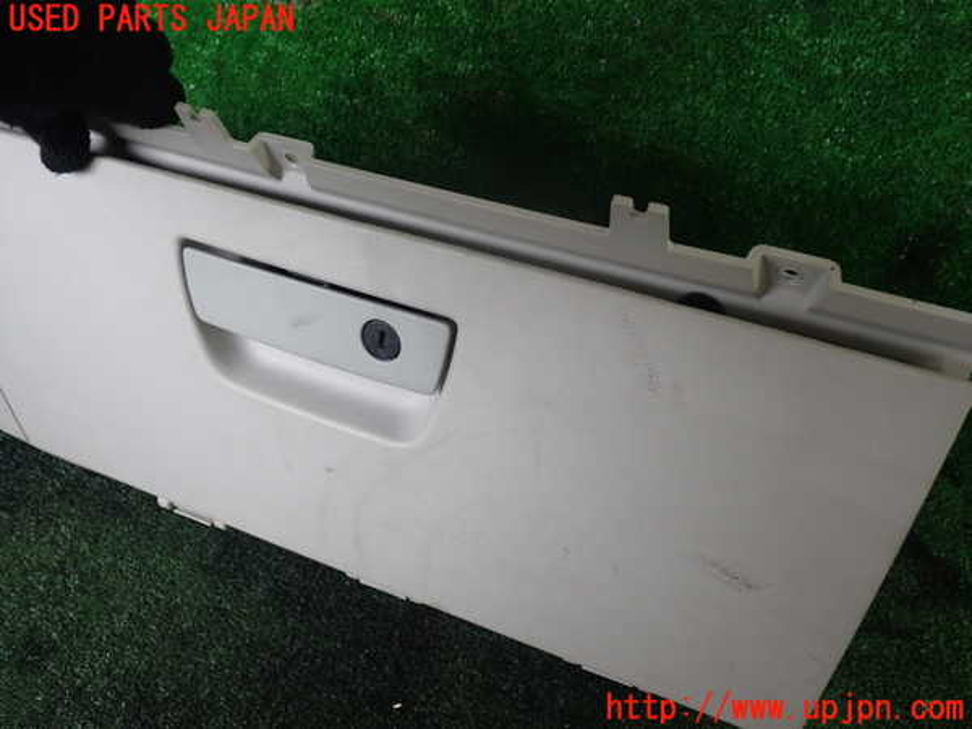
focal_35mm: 30
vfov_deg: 46.8
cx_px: 486
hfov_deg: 60.0
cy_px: 364
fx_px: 842
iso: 200
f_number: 2.3
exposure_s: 1/40
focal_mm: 5.4
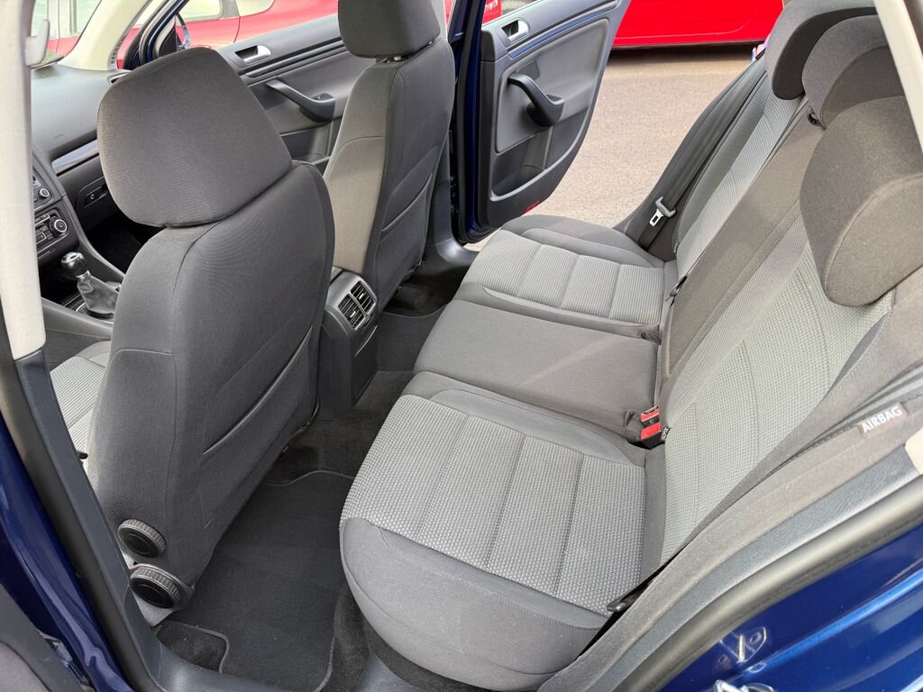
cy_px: 346
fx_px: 640
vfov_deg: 56.8
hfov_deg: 71.6
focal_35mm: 24
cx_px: 462
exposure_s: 1/127
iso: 80
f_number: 1.78
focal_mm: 6.76
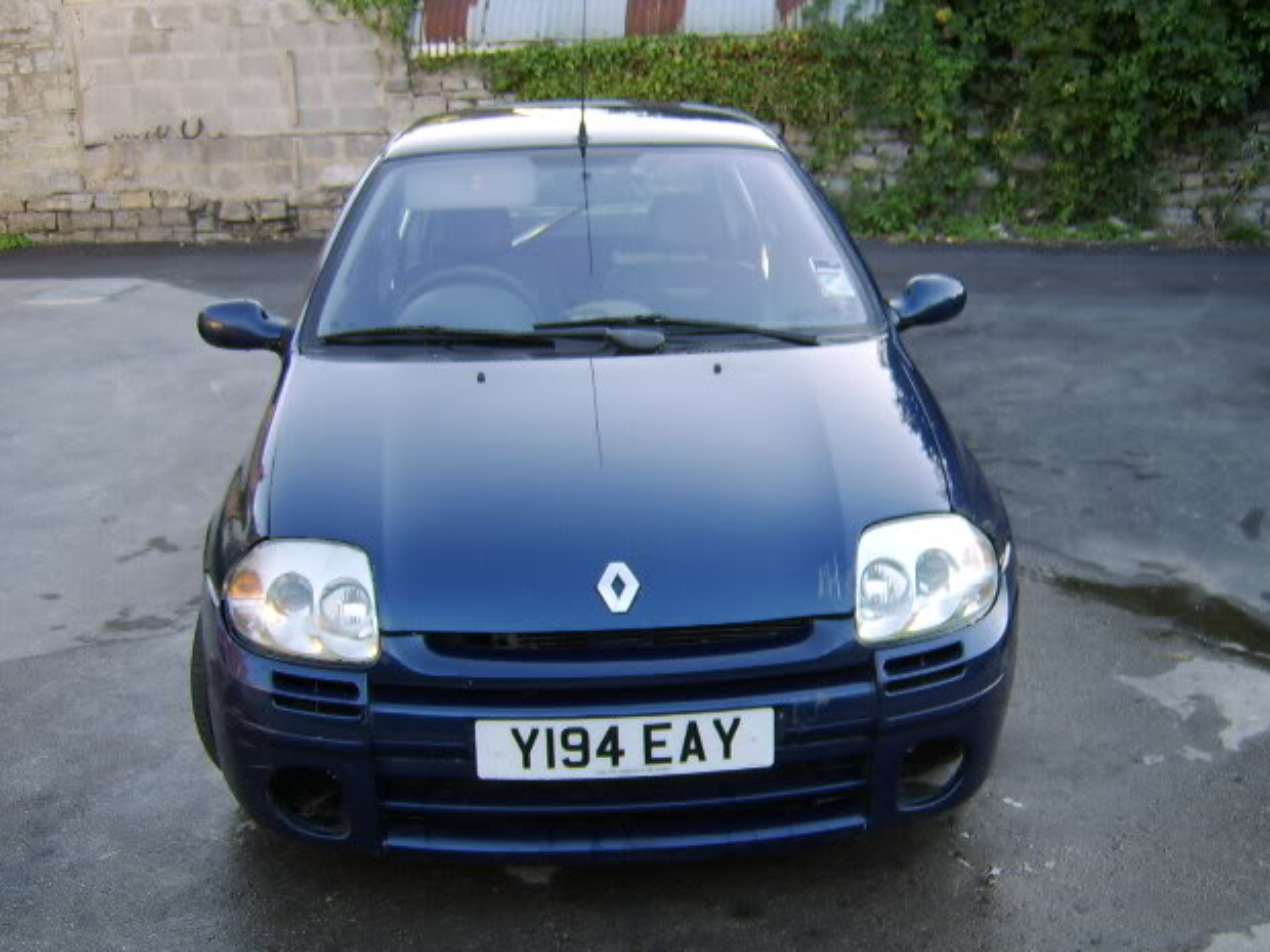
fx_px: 1174
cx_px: 621
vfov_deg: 44.2
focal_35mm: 32
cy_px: 485
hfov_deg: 56.8
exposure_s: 1/78
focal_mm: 8.13
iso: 71
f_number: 2.7
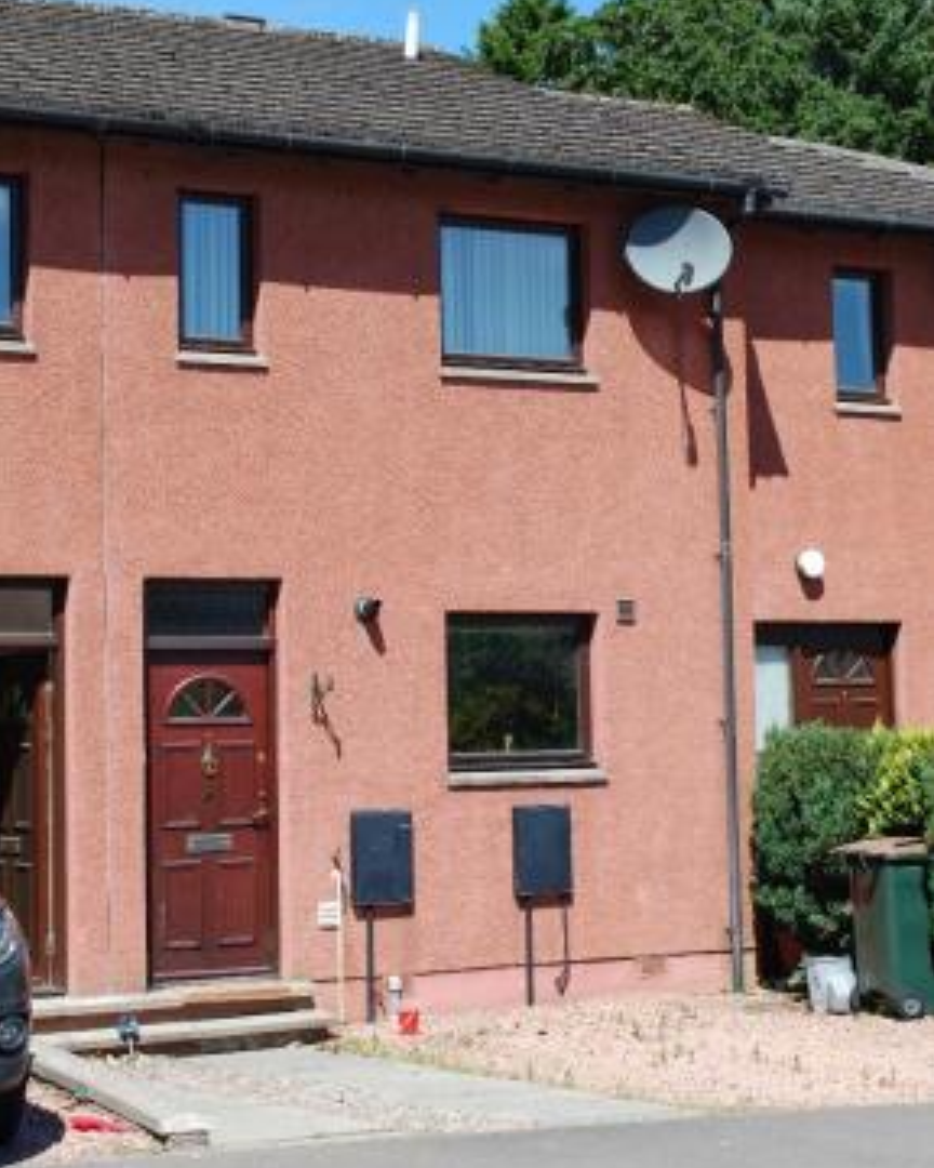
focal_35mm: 65
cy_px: 543
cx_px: 465
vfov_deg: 29.1
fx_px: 2246
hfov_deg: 23.5
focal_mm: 38
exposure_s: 1/250
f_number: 8
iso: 200
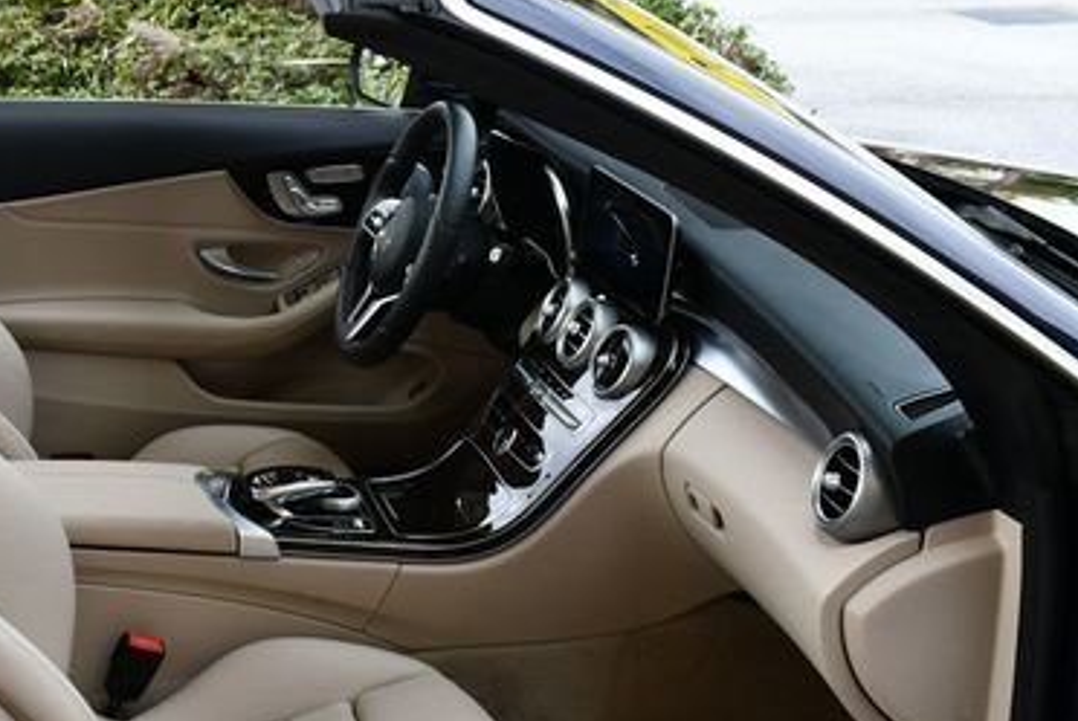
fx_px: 1859
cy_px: 515
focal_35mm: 62
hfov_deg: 31.4
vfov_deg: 21.8
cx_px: 200
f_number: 5.6
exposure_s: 1/250
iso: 320
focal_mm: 18
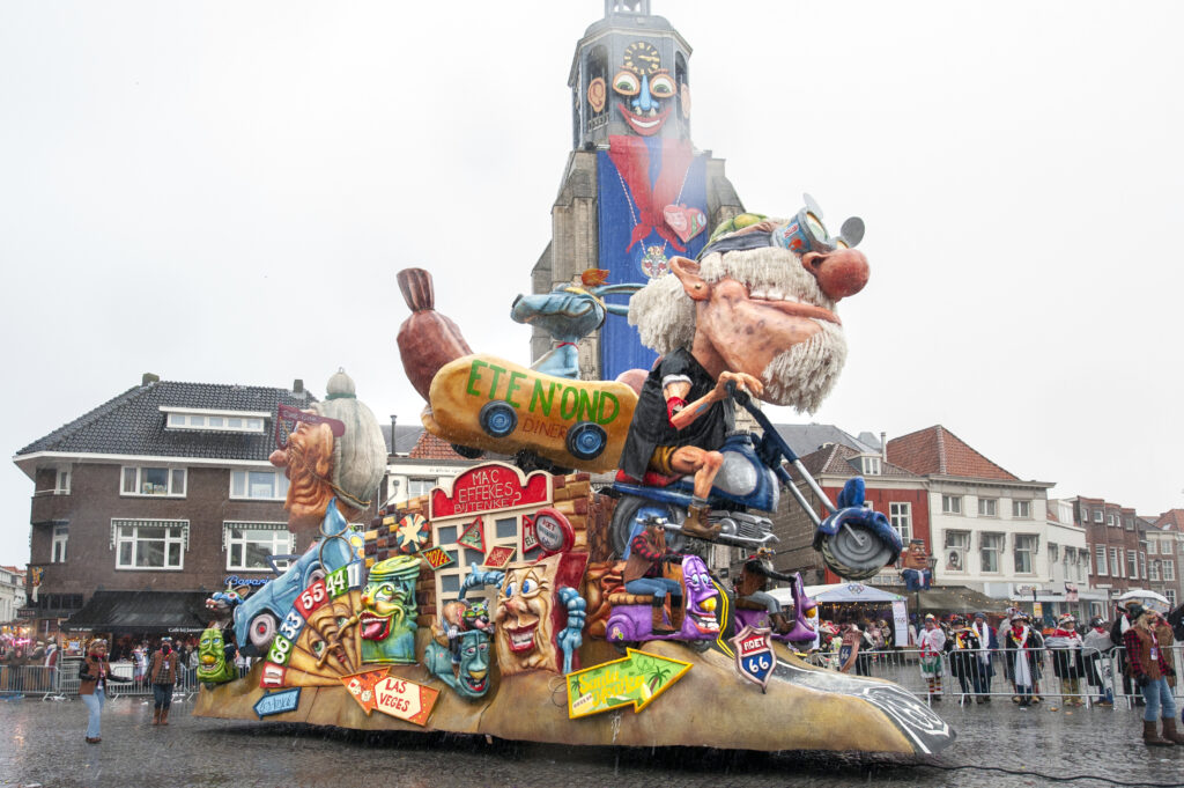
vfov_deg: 59.4
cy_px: 394
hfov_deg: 81.2
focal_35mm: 21
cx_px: 592
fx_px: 690
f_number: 7.1
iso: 800
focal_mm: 21
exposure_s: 1/160
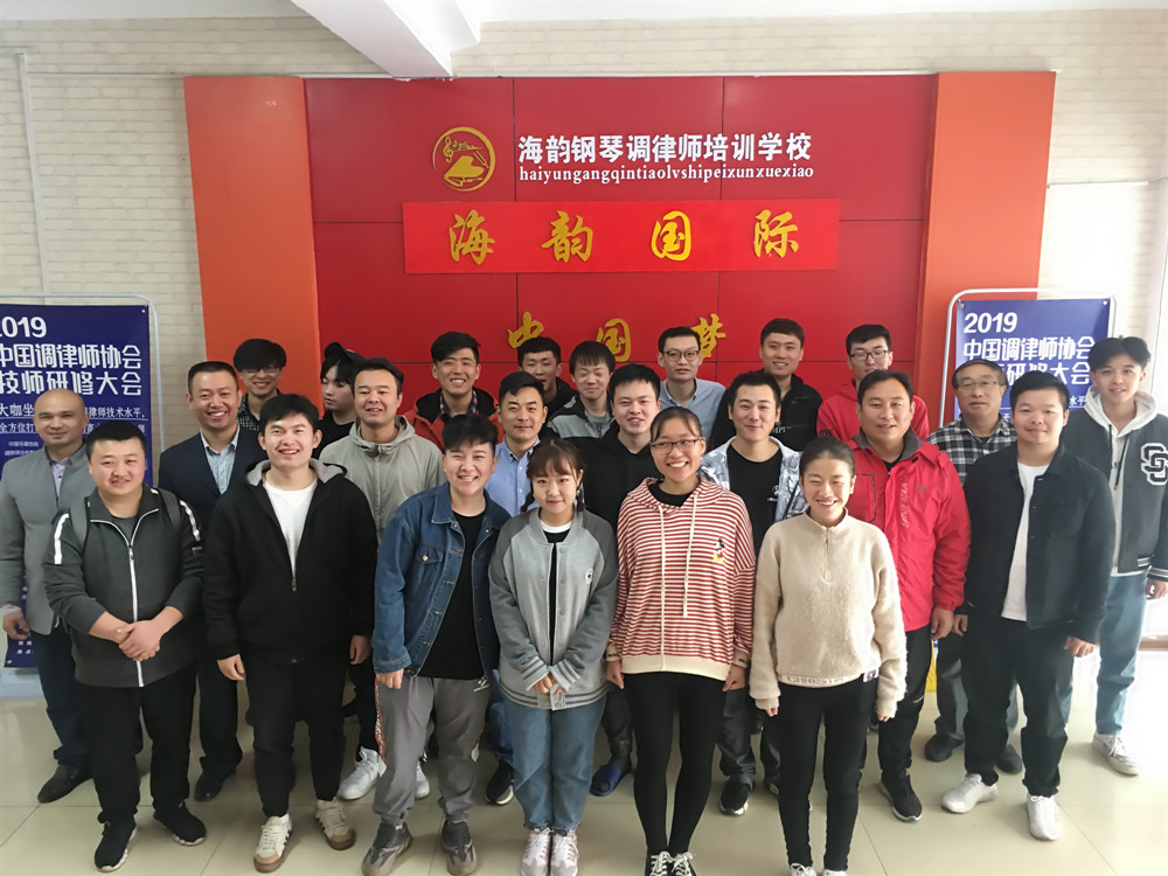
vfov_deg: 48.2
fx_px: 979
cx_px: 584
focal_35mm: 29
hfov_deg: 61.7
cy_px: 438
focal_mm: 4.15
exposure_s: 1/17
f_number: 2.2
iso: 100
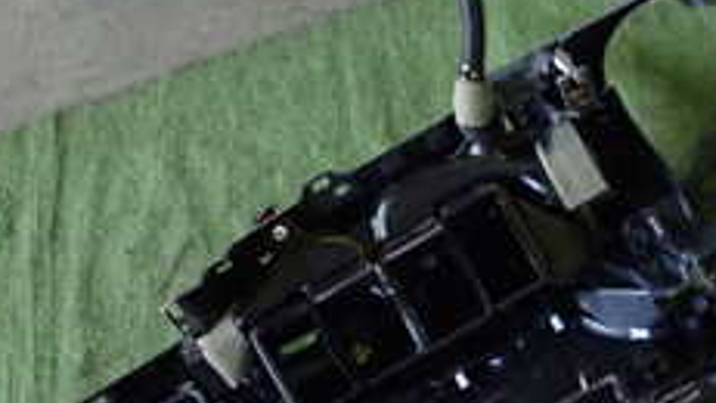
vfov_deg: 14.2
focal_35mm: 85
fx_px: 1614
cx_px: 443
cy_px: 307
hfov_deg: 24.9
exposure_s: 1/30
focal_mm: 5.4
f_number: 2.3
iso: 640
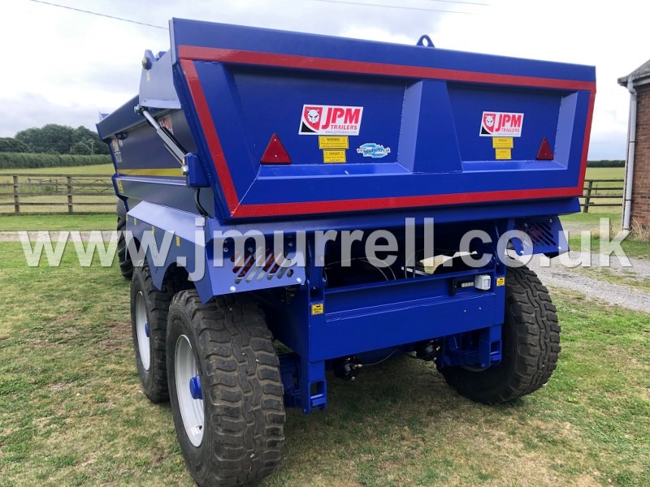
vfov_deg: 49.7
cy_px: 244
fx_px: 526
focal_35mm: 28
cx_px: 325
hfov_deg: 63.4
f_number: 1.8
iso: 20
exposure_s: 1/174
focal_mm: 3.99
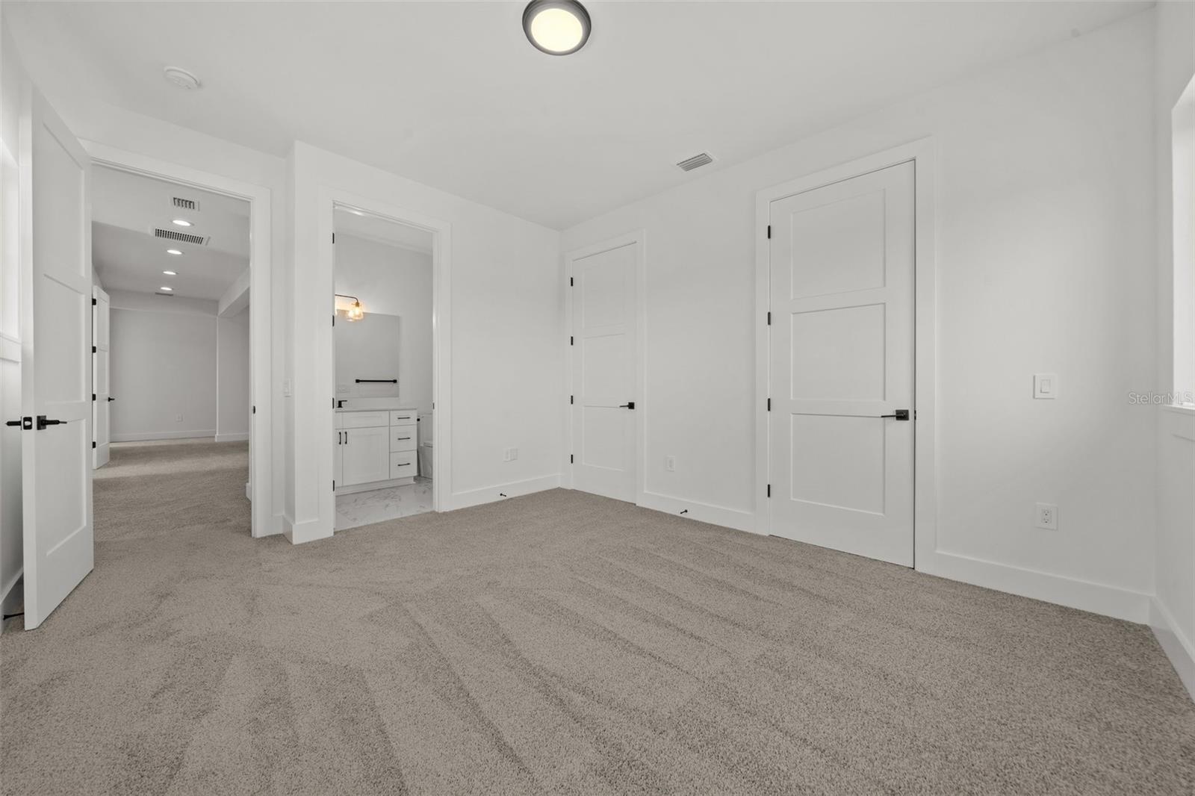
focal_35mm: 13
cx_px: 598
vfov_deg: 85.4
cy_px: 398
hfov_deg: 108.3
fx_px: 431
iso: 250
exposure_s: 1/8
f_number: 9
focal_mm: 13
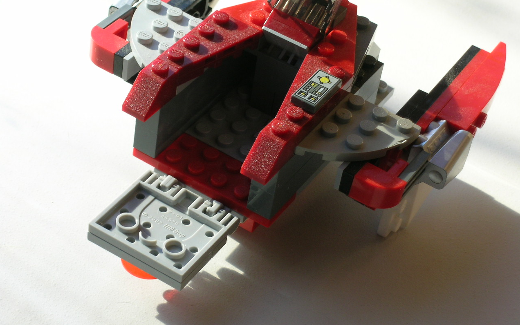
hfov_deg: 21.6
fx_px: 1360
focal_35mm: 96
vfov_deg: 13.6
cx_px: 260
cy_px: 188
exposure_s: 1/60.3
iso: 50
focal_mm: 18.8
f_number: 5.4
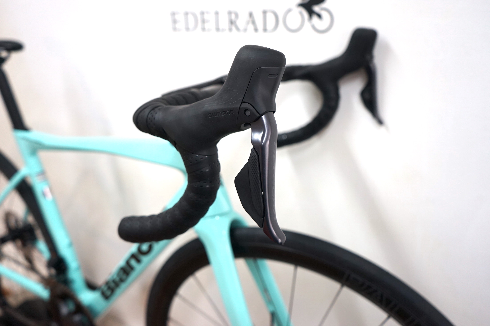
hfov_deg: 63.7
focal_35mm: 29
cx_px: 245
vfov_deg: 44.9
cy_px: 163
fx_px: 394
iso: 640
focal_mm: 29
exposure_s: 1/60
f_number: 4
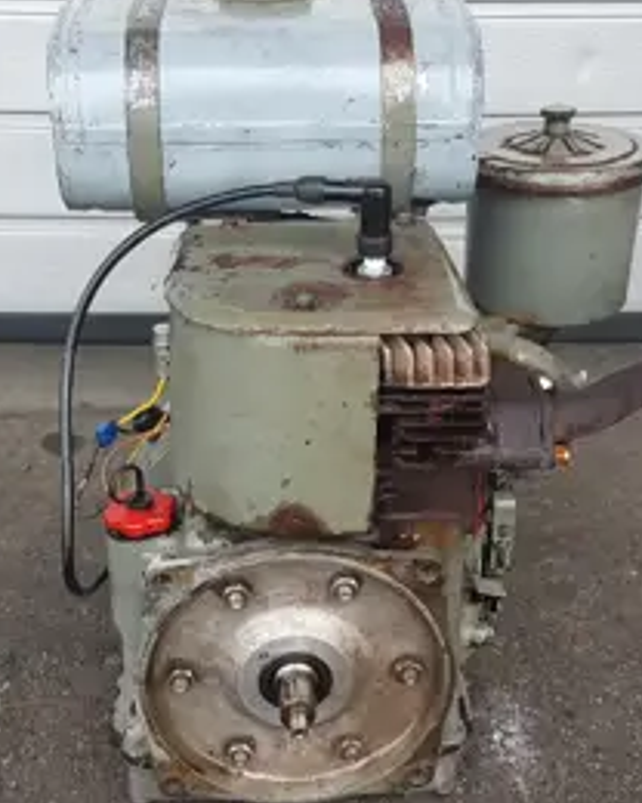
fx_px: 926
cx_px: 392
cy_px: 392
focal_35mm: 39
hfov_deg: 38.0
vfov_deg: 46.8
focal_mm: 4.2
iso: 50
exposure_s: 1/100
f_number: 1.7
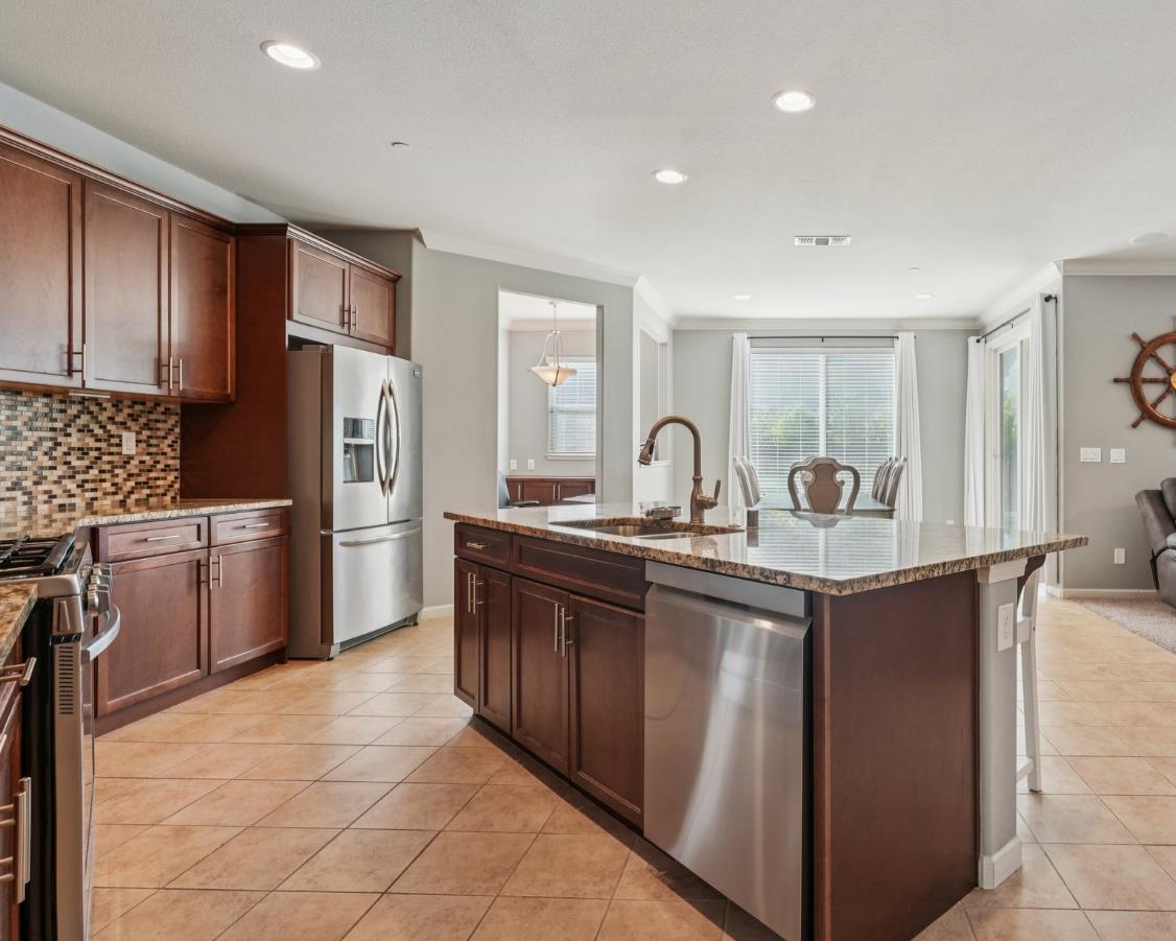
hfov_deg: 78.2
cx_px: 767
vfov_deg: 68.1
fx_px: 696
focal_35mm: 20
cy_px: 474
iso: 400
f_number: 8
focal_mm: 16
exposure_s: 1/30
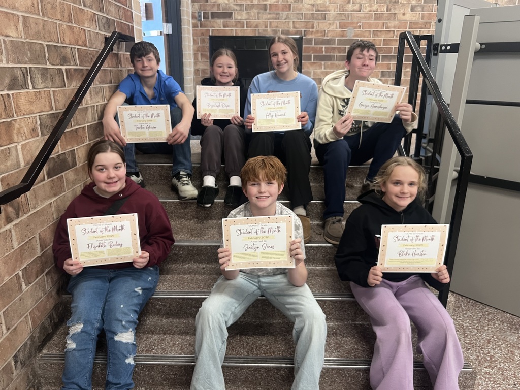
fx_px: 391
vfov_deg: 53.1
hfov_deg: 67.3
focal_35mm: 26
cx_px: 260
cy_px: 195
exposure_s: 1/60
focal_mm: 5.7
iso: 200
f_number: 1.5
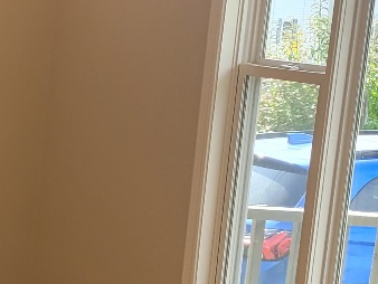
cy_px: 204
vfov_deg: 11.9
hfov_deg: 14.0
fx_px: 1355
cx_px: -308
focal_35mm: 124
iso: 40
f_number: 1.8
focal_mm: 5.4
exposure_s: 1/161
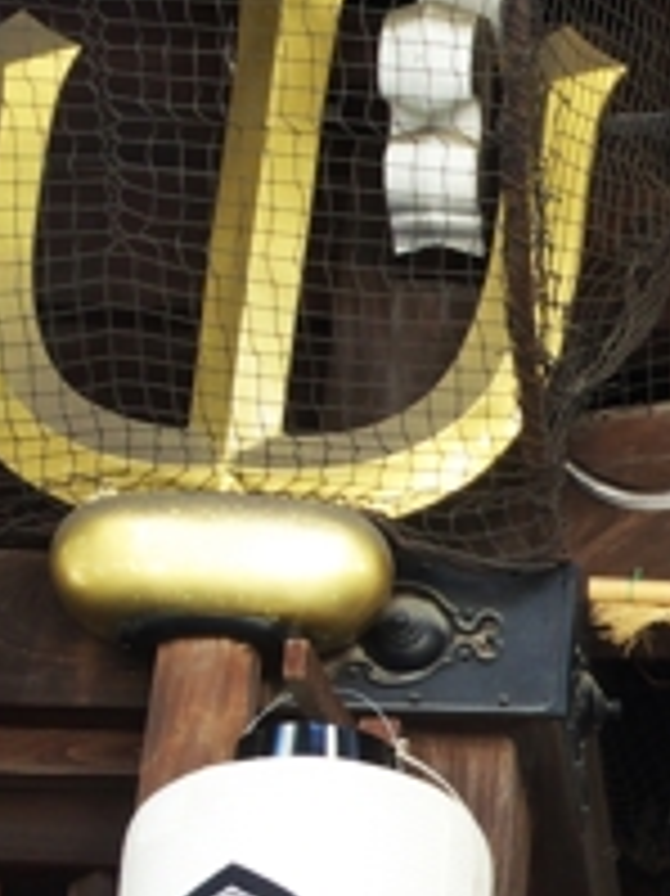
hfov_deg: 9.5
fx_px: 3720
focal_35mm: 144
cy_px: 1031
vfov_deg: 13.4
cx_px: 1407
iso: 100
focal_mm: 6
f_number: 4
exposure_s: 1/40
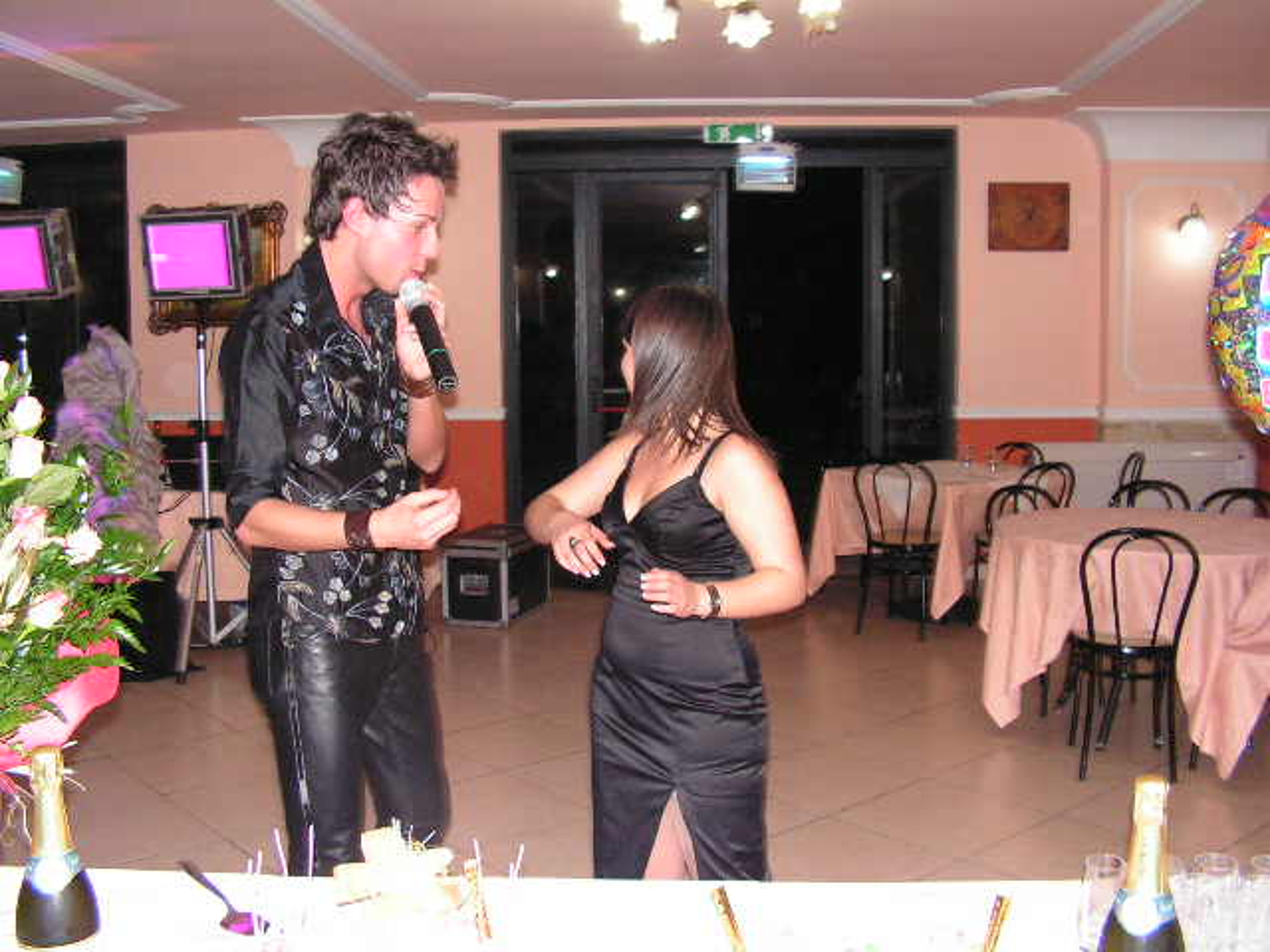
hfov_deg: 51.4
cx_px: 635
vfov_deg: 39.7
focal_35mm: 36
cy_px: 476
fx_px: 1321
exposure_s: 1/40
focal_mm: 6
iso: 200
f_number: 3.2
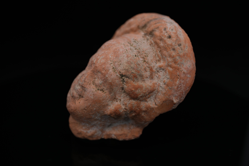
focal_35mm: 45
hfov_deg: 43.6
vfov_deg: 29.9
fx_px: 311
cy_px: 83
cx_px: 124
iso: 160
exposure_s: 1/180
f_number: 5.6
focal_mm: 30
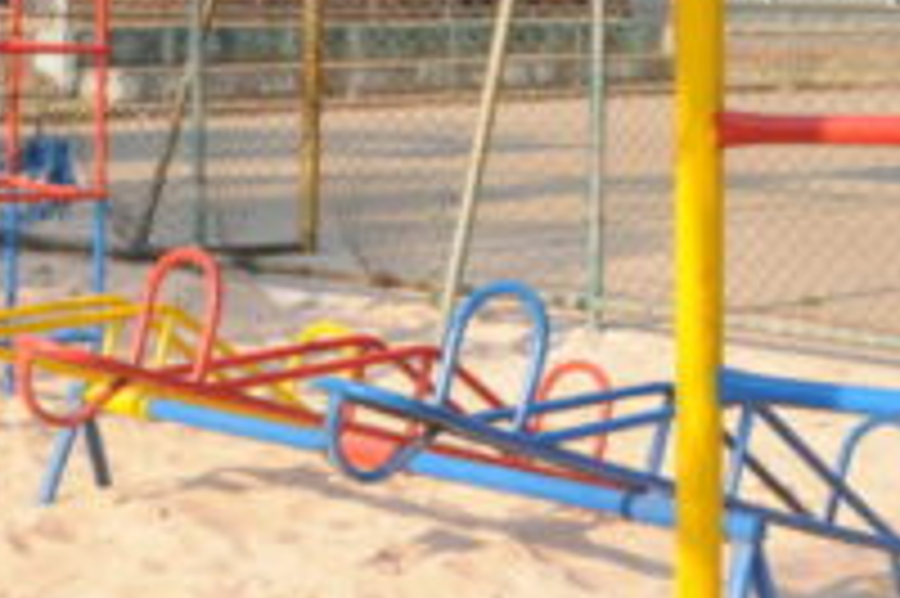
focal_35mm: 115
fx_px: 2873
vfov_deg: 11.9
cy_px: 360
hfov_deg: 17.4
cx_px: 22
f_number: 5.6
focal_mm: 22
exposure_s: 1/320
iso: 200
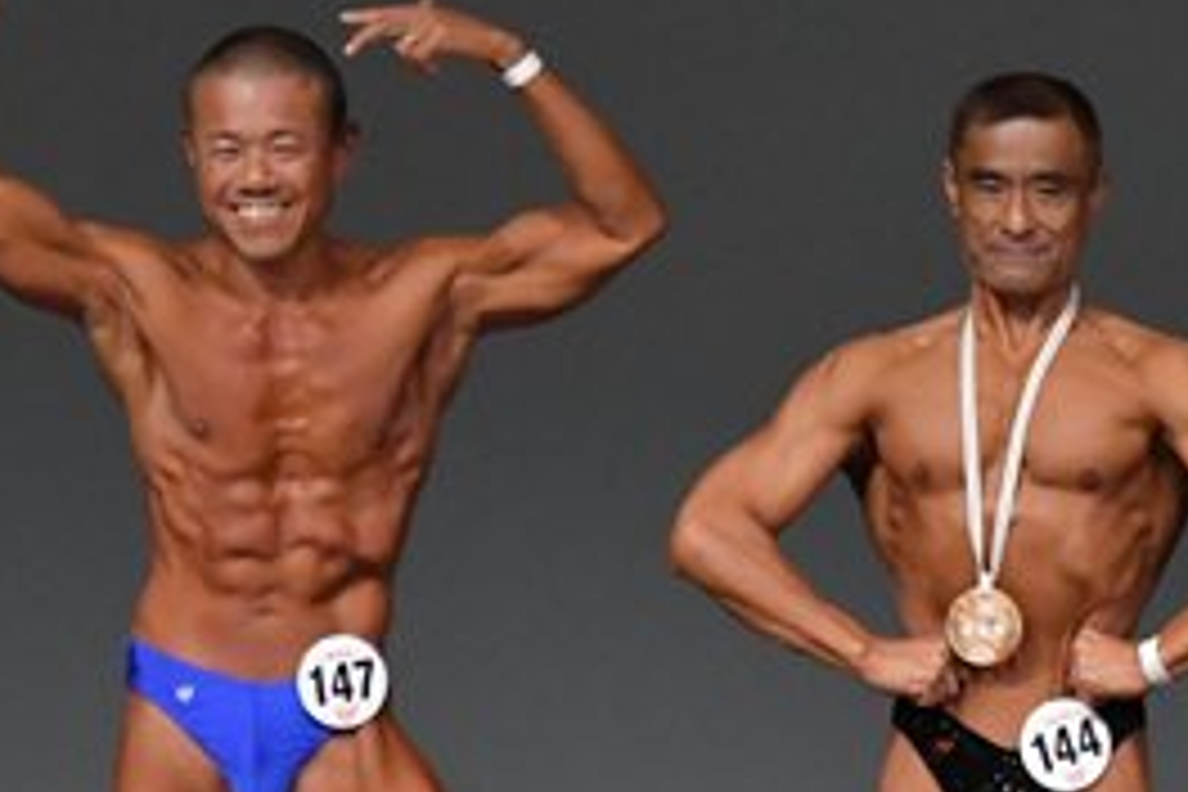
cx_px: 1370
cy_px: 716
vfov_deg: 1.6
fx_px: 29071
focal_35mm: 881
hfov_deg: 2.3
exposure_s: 1/400
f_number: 5.6
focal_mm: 200
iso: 5000
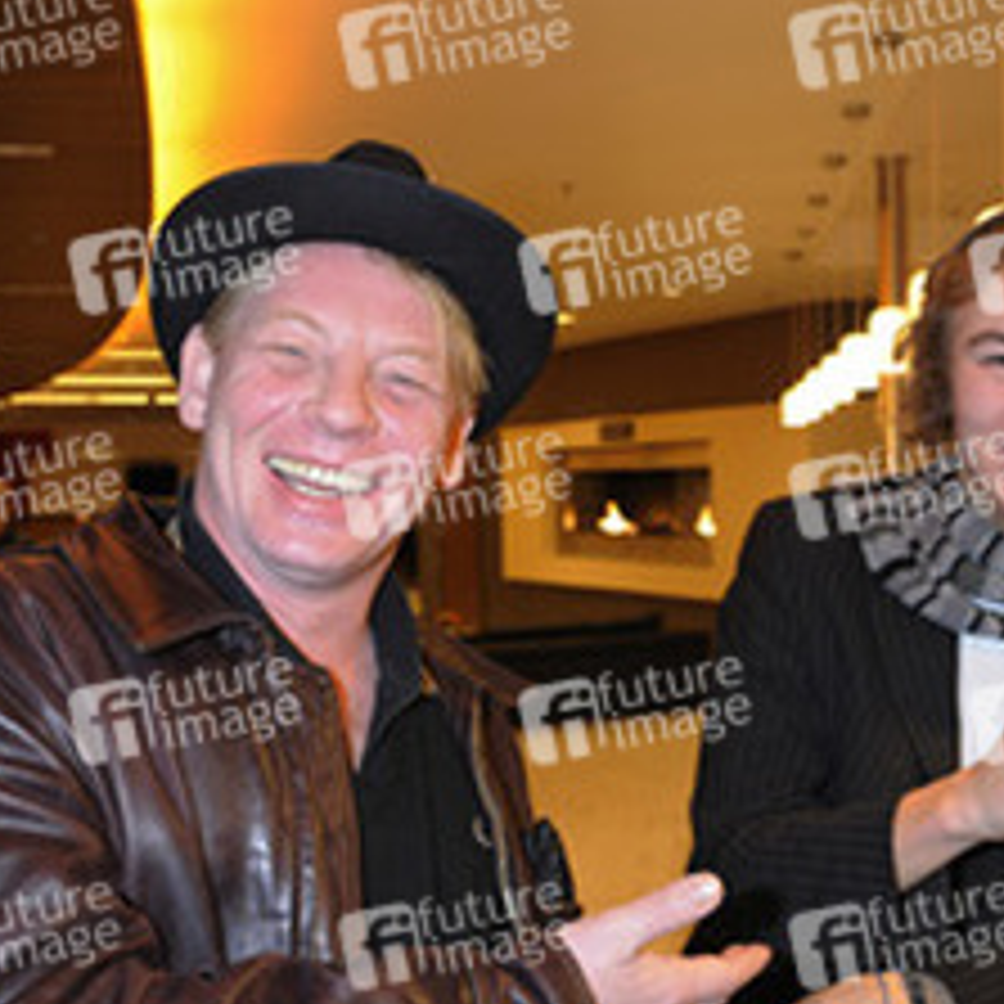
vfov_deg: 35.2
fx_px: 1575
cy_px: 599
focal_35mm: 48
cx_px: 516
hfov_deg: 35.4
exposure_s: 1/40
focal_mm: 28
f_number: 5
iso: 1000
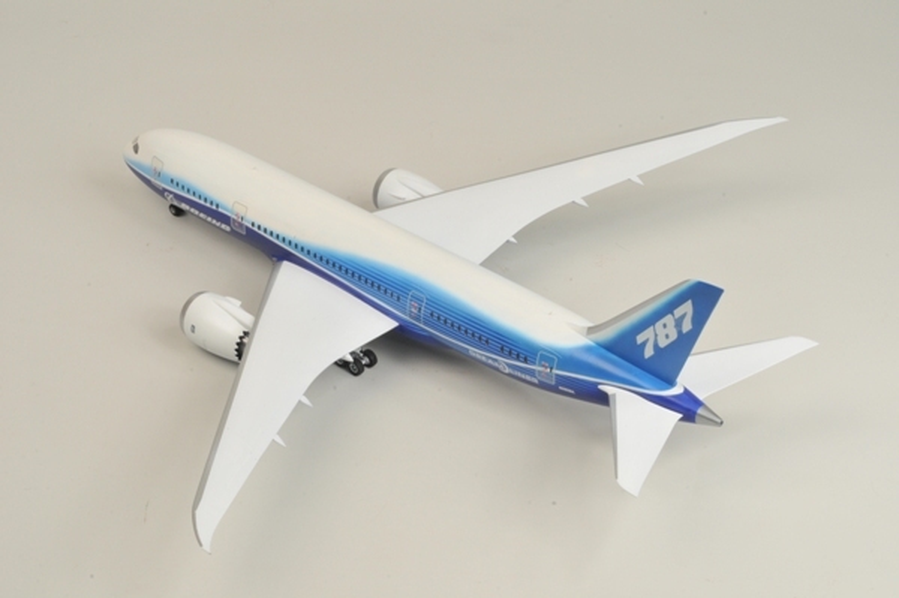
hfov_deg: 22.6
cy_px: 299
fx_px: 2246
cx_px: 450
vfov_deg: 15.2
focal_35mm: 90
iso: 400
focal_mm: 60
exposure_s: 1/125
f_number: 36
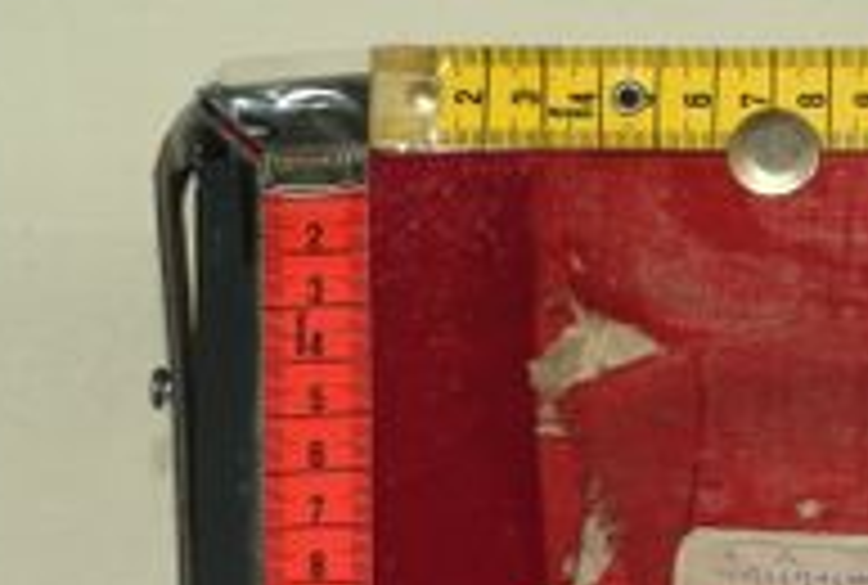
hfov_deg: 8.7
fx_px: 5667
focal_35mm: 234
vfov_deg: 5.9
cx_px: 940
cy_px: 623
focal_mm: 59
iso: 160
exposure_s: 1/20
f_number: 13
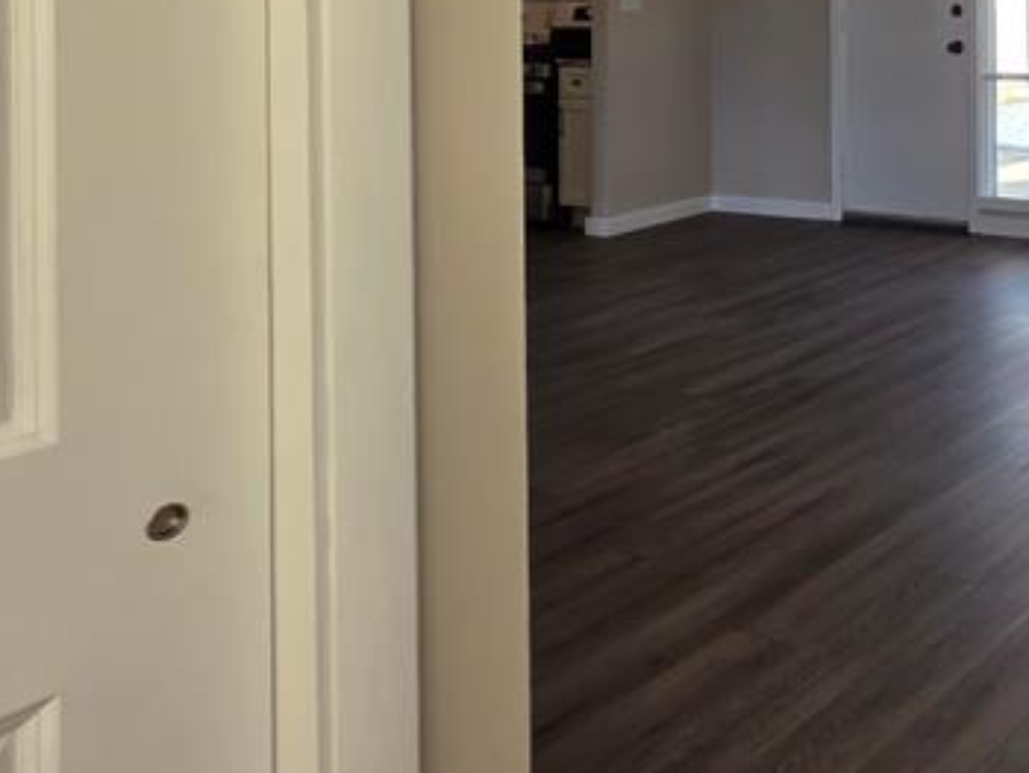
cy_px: 9
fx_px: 1130
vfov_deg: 34.5
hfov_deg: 37.6
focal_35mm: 38
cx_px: 1220
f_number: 1.9
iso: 25
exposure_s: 1/120
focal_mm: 2.2
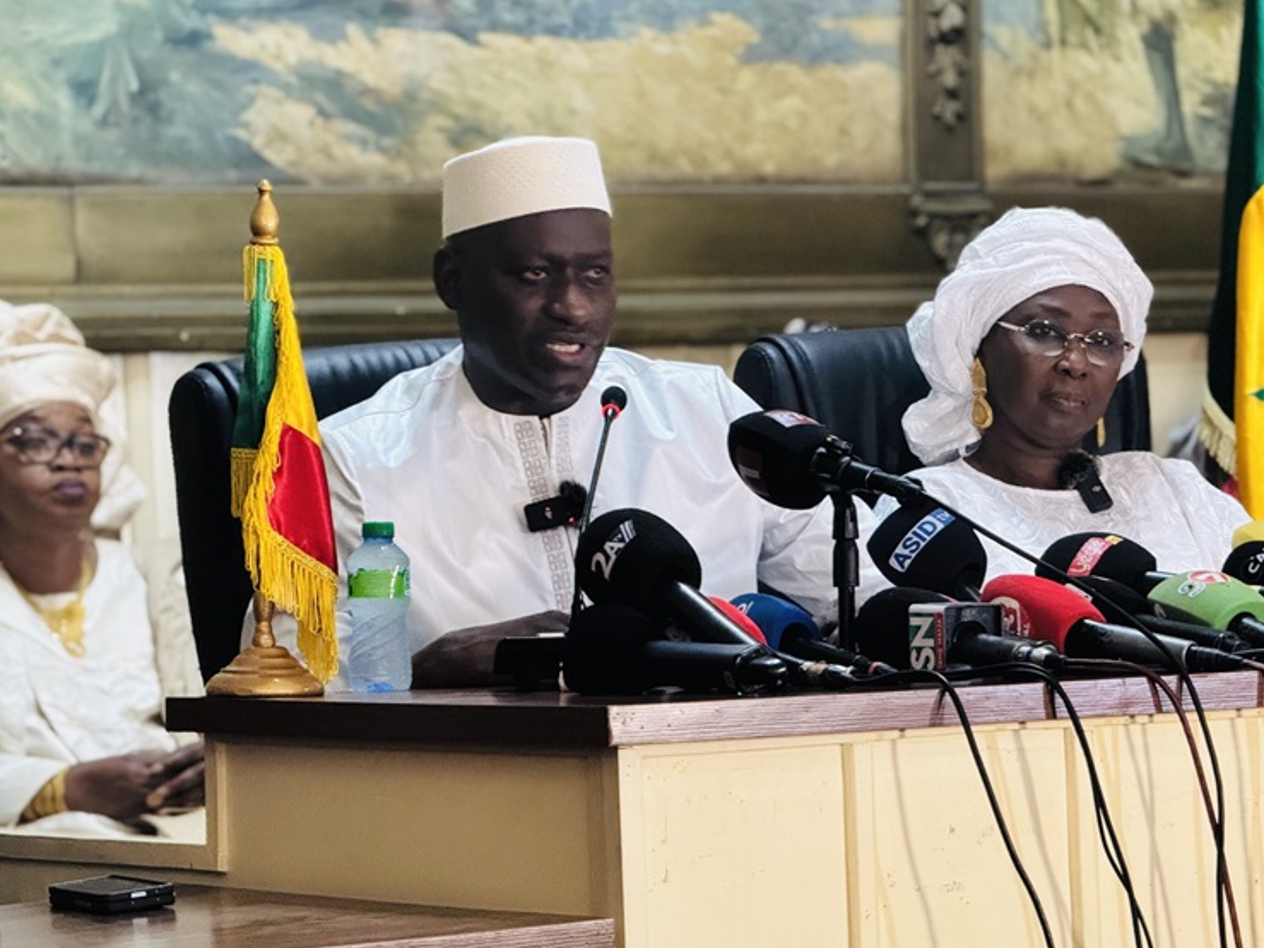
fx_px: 5403
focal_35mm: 148
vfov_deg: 10.0
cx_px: 699
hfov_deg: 13.3
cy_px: 459
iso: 500
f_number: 2.8
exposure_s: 1/50
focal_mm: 15.66
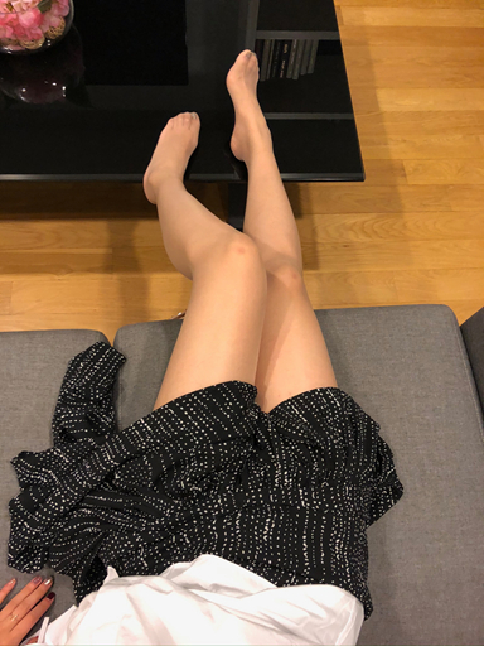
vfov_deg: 63.4
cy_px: 323
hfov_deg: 49.7
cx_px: 242
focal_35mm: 28
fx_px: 522
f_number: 1.8
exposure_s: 1/8
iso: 80
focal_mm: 4
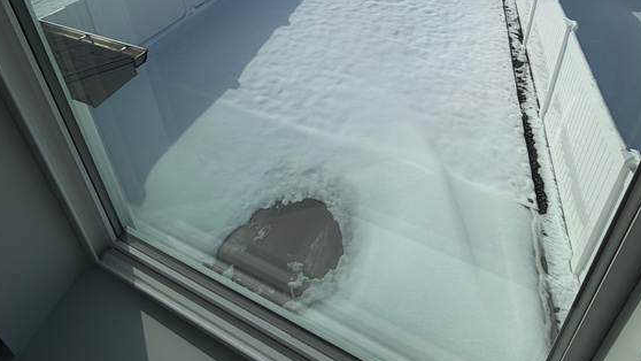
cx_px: 324
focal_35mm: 21
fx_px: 357
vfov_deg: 42.0
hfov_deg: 83.8
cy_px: -39
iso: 20
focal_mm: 2.22
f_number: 2.2
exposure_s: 1/2237
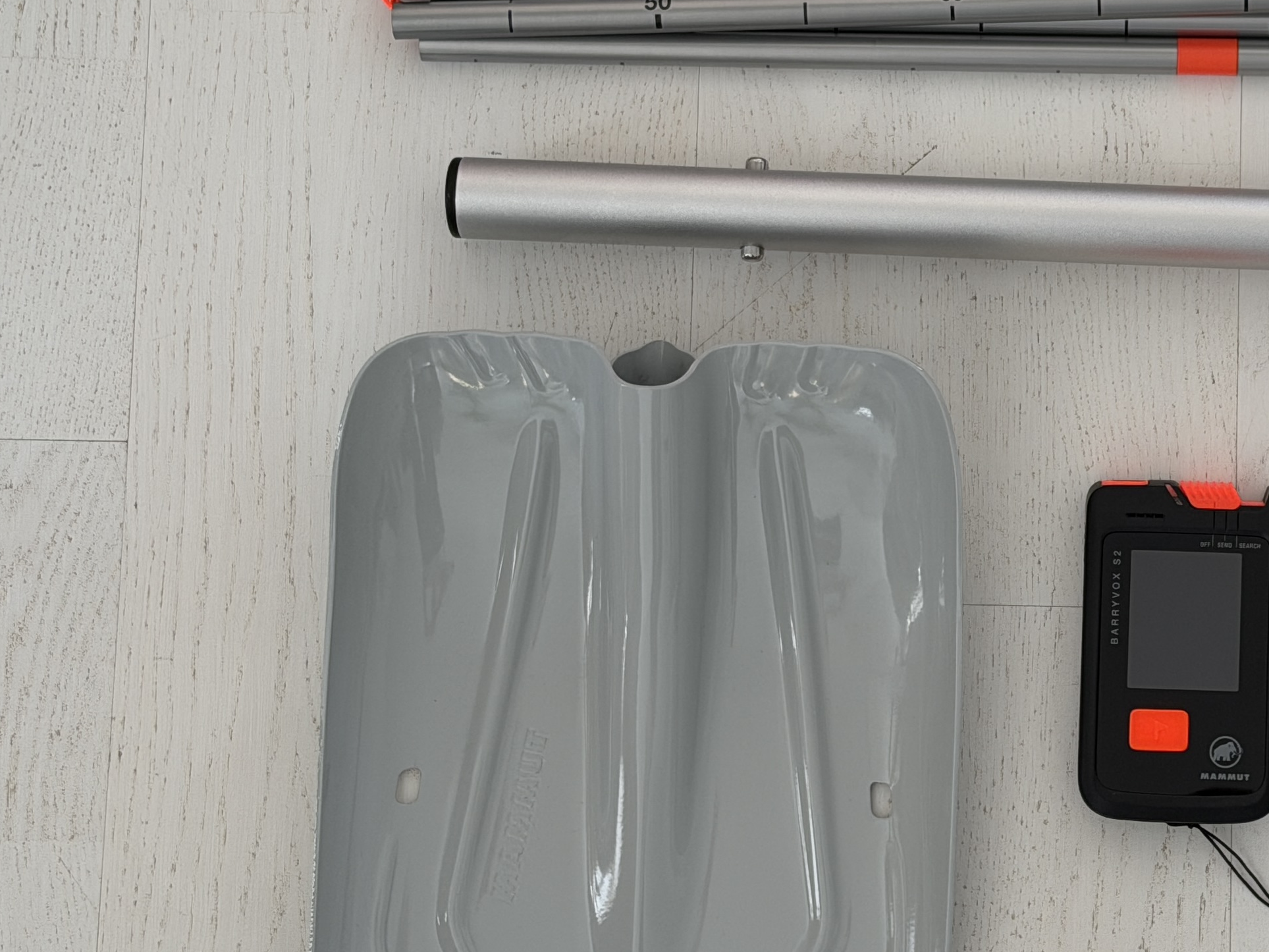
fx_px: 3153
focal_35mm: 86
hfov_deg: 22.3
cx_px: 1119
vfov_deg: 17.1
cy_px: 327
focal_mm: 6.76
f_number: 1.78
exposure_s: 1/93
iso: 100
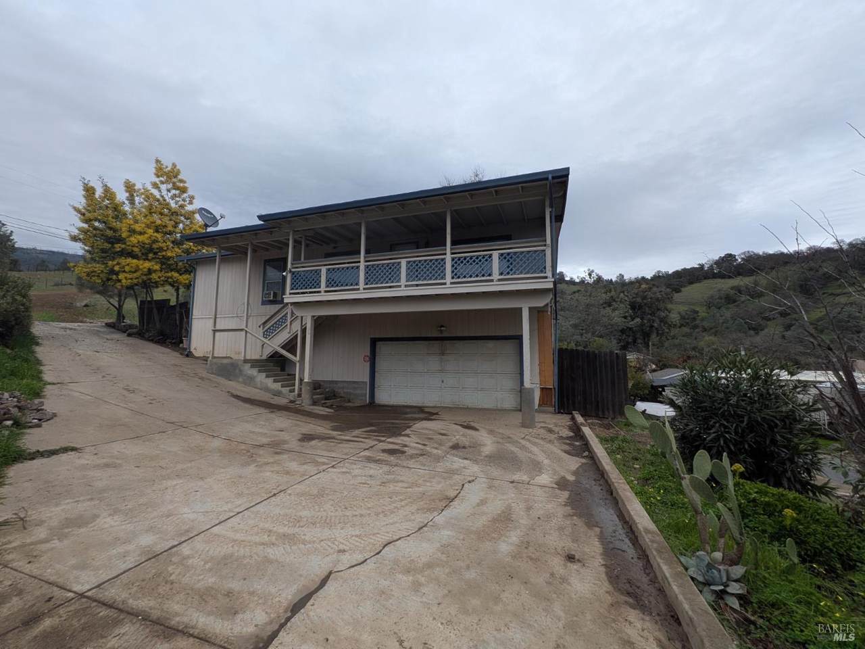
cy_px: 324
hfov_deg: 106.2
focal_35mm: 13
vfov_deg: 89.9
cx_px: 432
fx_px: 325
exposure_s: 1/283
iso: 34
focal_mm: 1.54
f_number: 2.2
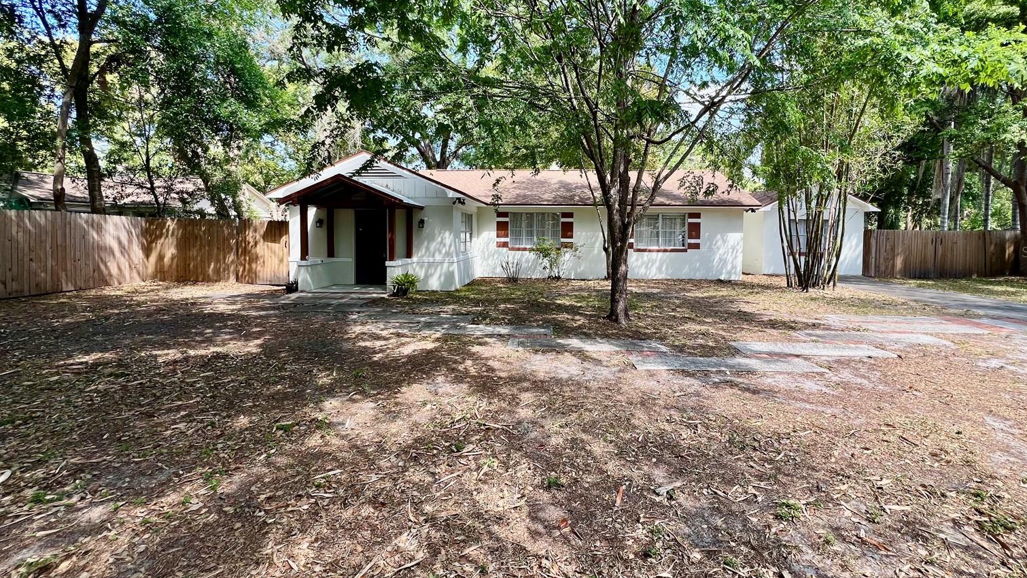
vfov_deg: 70.2
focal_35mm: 15
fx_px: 408
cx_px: 542
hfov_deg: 102.9
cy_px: 252
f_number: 1.8
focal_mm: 1.57
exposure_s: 1/272
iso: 32
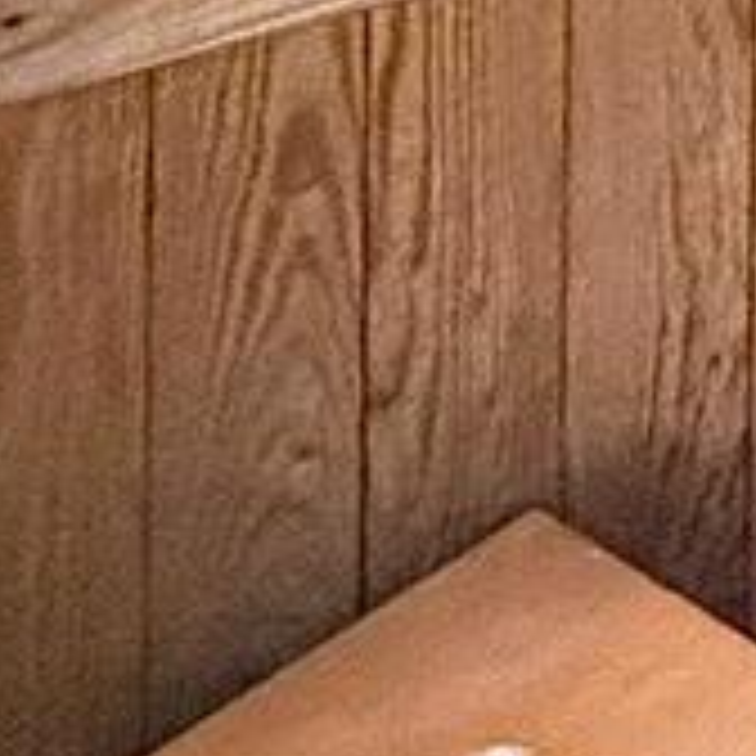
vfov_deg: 10.6
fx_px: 2792
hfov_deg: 11.0
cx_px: 2178
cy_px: -1516
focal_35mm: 113
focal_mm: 2.22
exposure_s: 1/60
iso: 250
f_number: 2.2
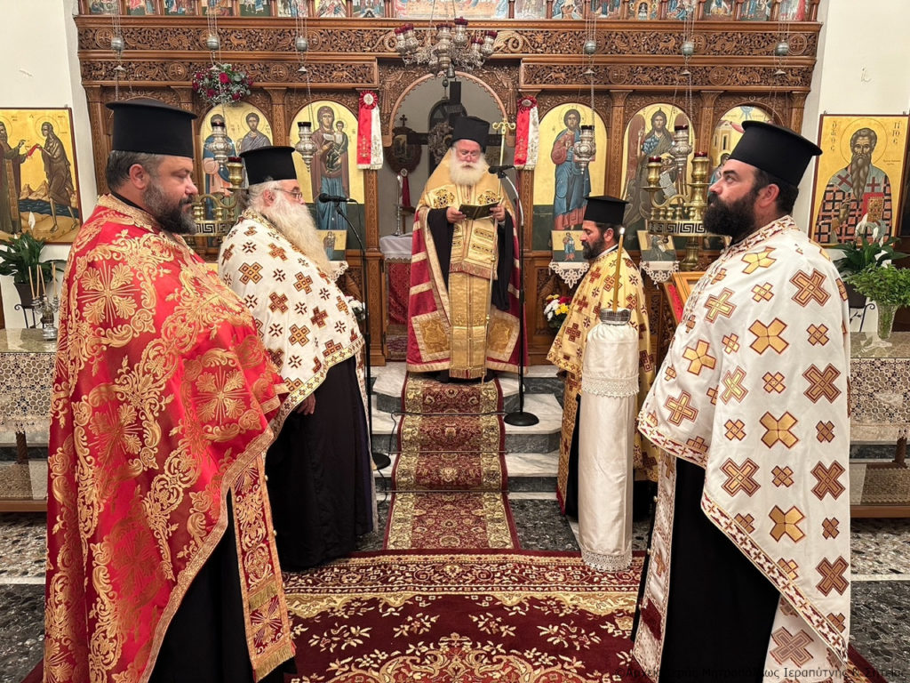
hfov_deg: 71.6
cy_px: 342
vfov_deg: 56.8
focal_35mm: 24
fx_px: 631
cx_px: 455
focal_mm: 6.86
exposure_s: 1/50
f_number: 1.78
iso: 200
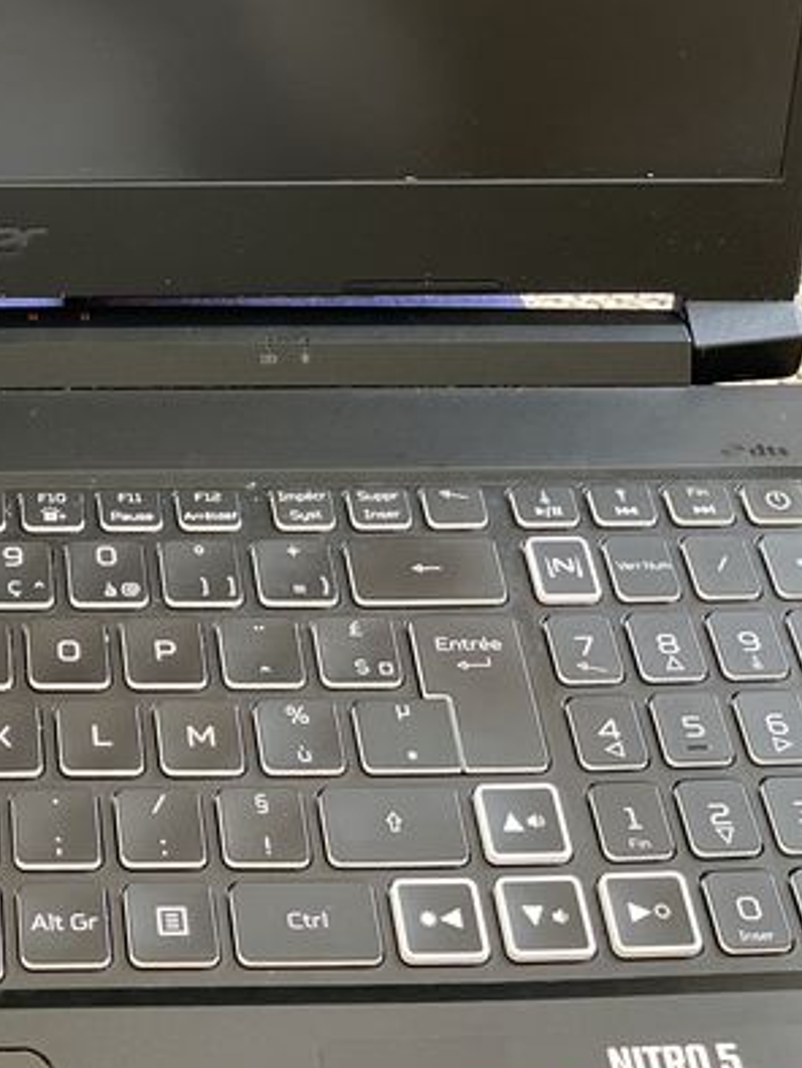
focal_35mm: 71
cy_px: 287
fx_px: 2191
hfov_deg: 20.0
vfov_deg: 27.1
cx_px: -41
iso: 320
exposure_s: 1/60
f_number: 1.8
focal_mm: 3.99
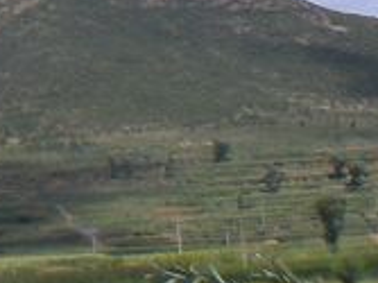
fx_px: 2488
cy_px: -201
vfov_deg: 6.4
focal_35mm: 228
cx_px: -459
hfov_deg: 8.1
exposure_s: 1/620
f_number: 4.6
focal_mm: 6.3
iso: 64
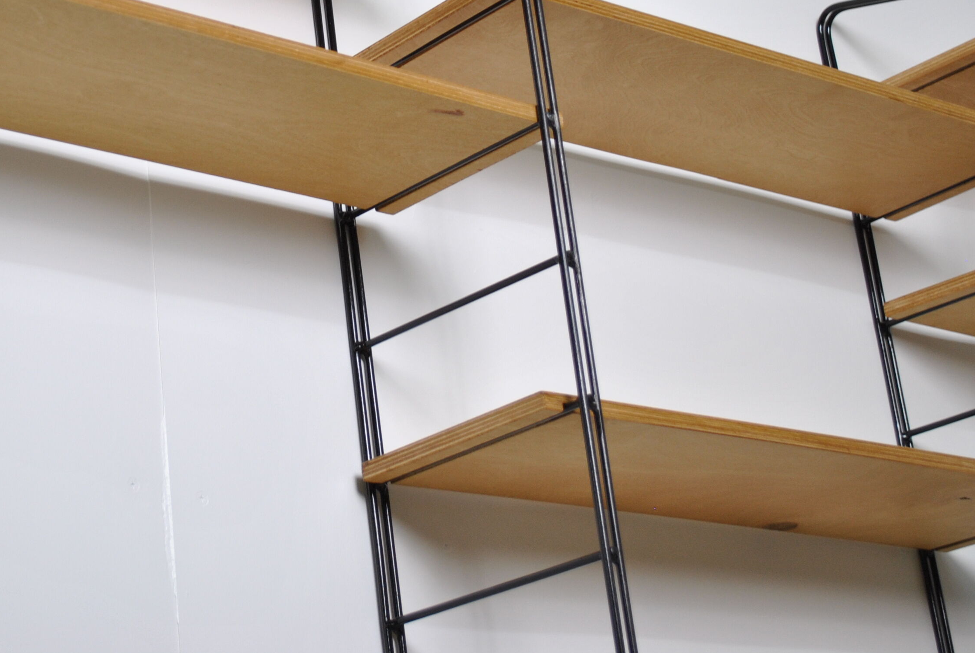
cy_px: 94
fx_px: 2464
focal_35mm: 91
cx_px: 257
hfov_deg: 22.2
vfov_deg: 15.0
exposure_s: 1/30
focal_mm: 35
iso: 250
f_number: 5
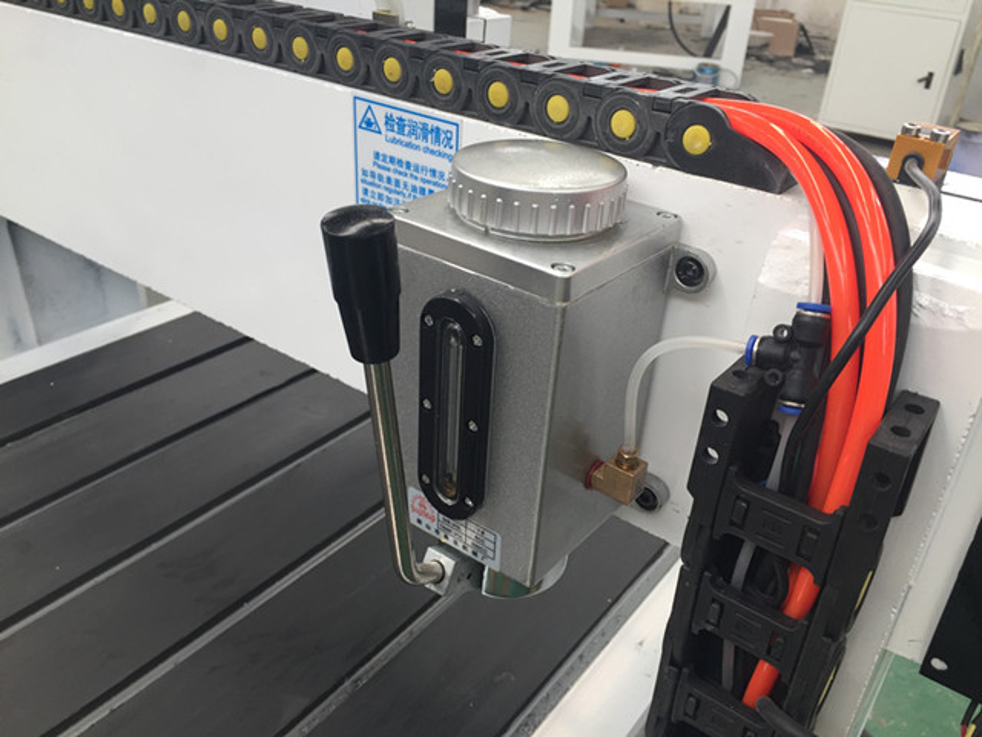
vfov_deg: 48.2
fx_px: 823
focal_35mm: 29
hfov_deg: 61.7
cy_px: 368
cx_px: 491
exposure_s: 1/120
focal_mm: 4.15
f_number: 2.2
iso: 32
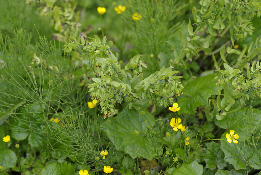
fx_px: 980
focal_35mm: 135
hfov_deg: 15.2
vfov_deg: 10.2
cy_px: 88
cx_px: 130
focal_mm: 90
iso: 100
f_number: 4
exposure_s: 1/200
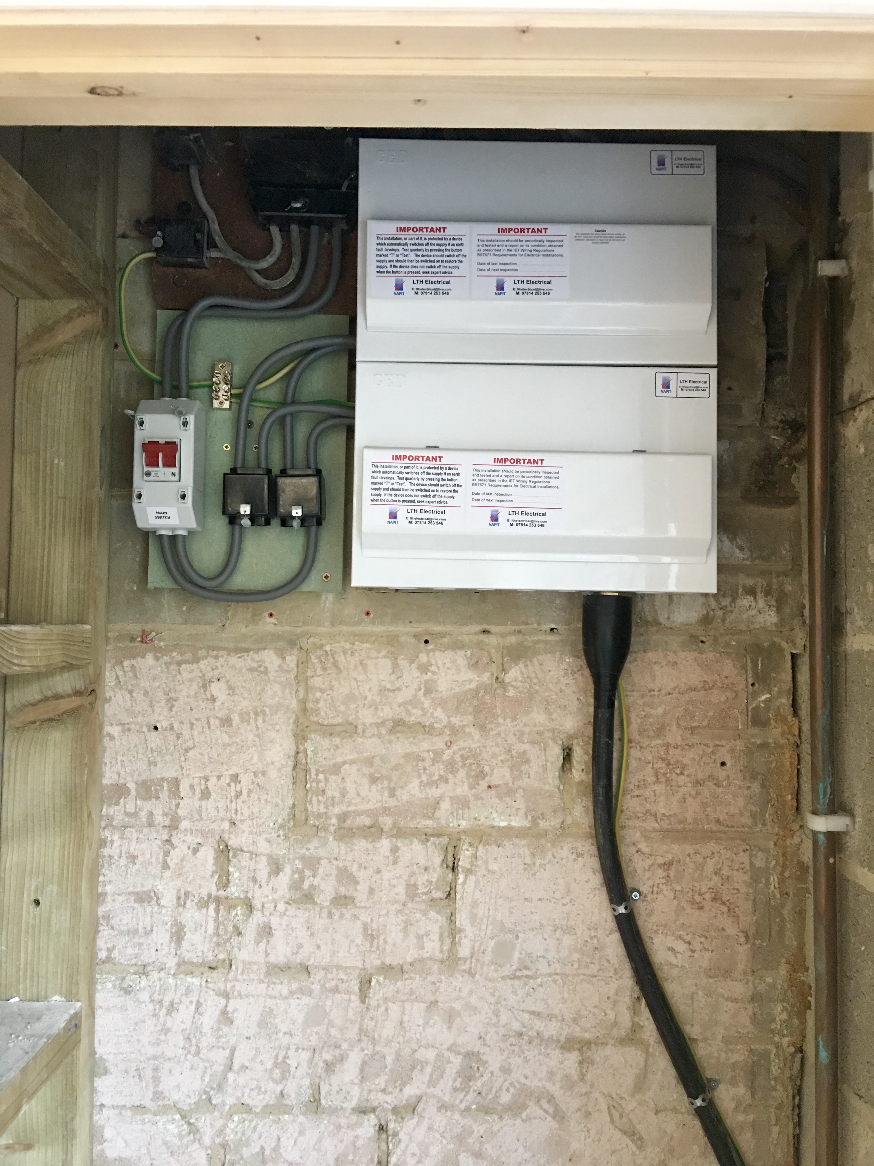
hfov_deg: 48.2
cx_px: 437
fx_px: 976
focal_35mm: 29
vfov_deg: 61.7
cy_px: 583
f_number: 2.2
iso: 100
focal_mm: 4.15
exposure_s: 1/17
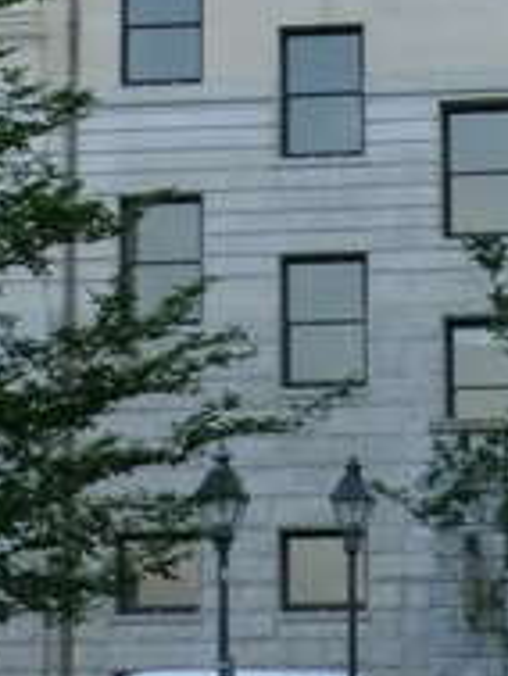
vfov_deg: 11.3
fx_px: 3303
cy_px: -250
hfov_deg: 8.8
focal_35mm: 169
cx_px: 358
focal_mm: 7.1
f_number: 3.8
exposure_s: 1/160
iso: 80
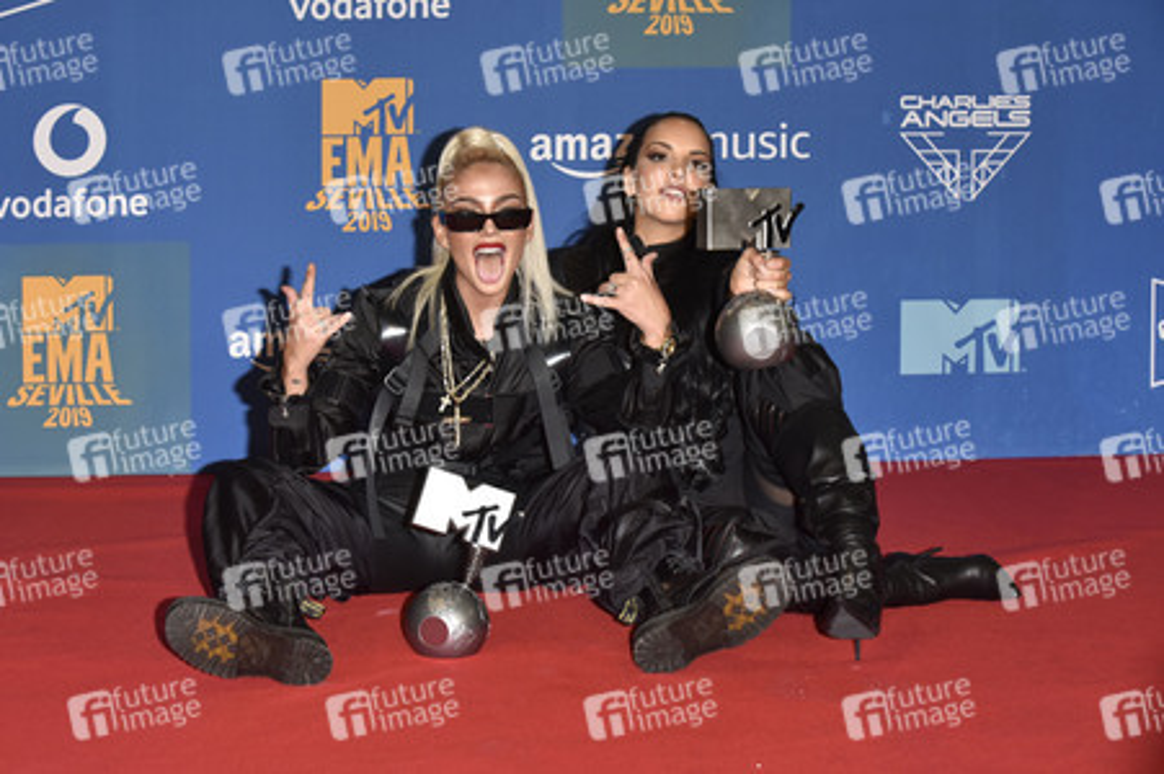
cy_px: 387
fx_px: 2779
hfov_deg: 23.7
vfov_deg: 15.9
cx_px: 582
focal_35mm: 86
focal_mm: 86
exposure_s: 1/250
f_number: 6.3
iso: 1600
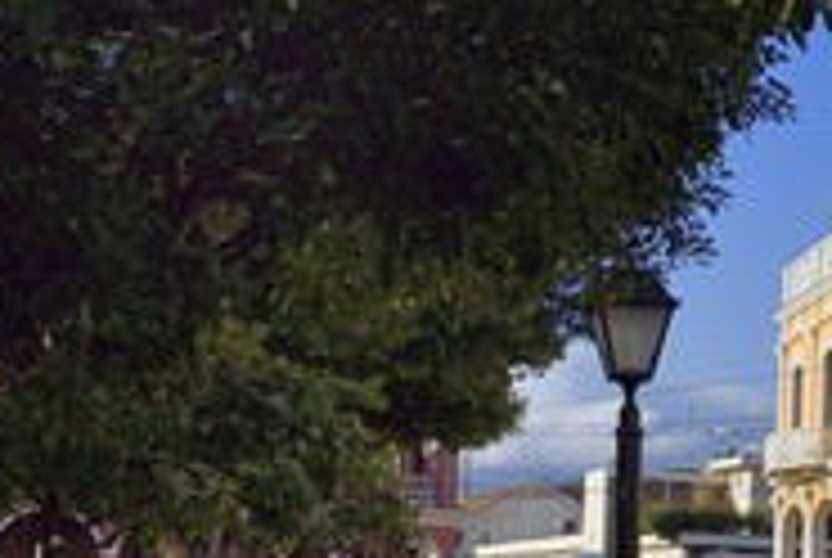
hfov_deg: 25.5
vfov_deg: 17.6
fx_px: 1782
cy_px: 446
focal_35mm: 77
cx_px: 733
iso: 400
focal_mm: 34
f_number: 14
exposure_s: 1/250
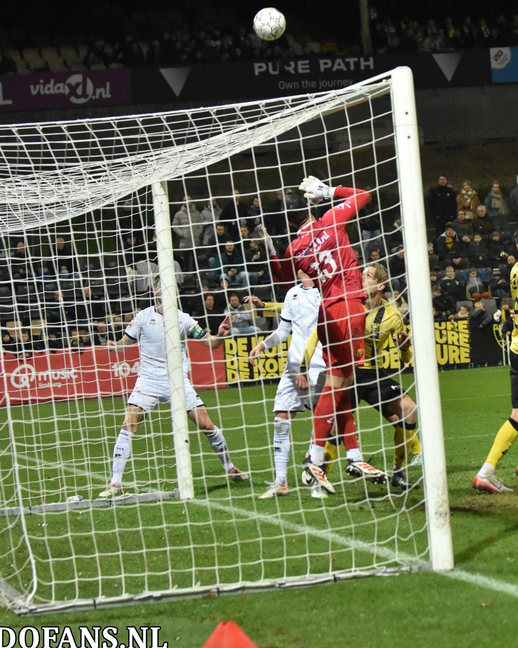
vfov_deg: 12.9
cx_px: 431
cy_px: 325
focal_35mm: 149
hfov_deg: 10.3
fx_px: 2855
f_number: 2.8
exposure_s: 1/640
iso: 2500
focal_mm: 70
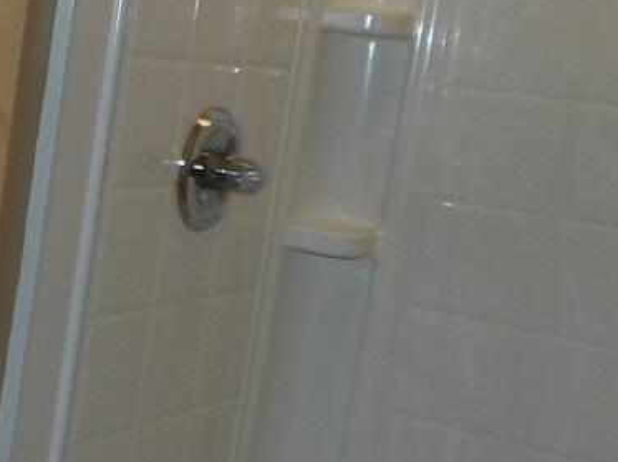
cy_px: 189
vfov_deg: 18.4
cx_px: -268
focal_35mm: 80
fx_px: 1427
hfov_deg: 21.2
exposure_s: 1/30
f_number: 4.1
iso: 200
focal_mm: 4.2
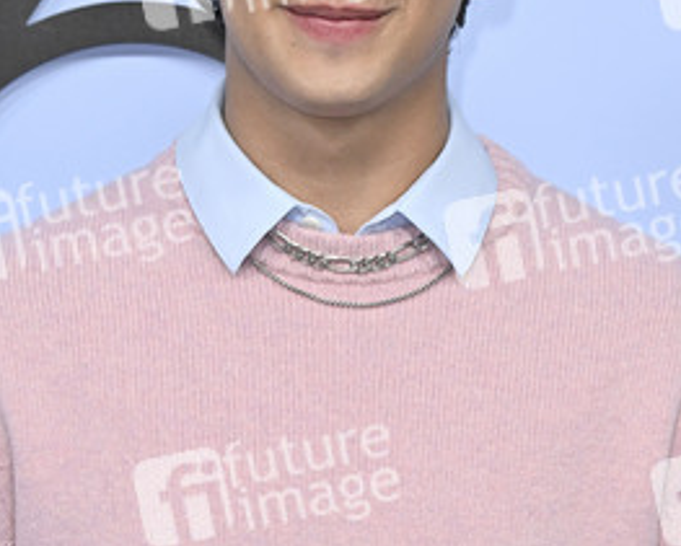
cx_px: 342
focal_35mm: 168
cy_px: 98
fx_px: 3390
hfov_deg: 11.5
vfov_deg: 9.2
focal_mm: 79
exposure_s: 1/320
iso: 1600
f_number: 6.3
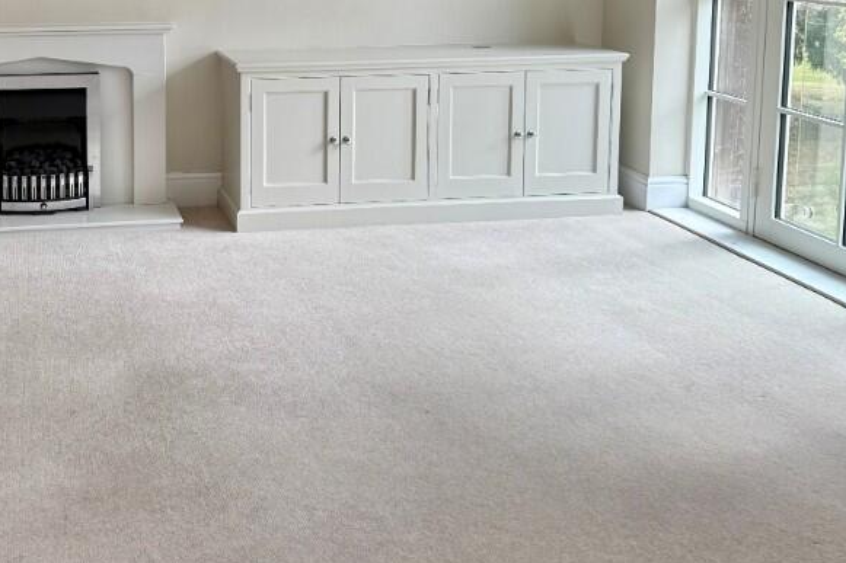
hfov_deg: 43.0
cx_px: 205
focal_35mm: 44
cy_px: 45
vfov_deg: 29.1
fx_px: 1034
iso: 125
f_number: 1.78
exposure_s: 1/237
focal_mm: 6.76
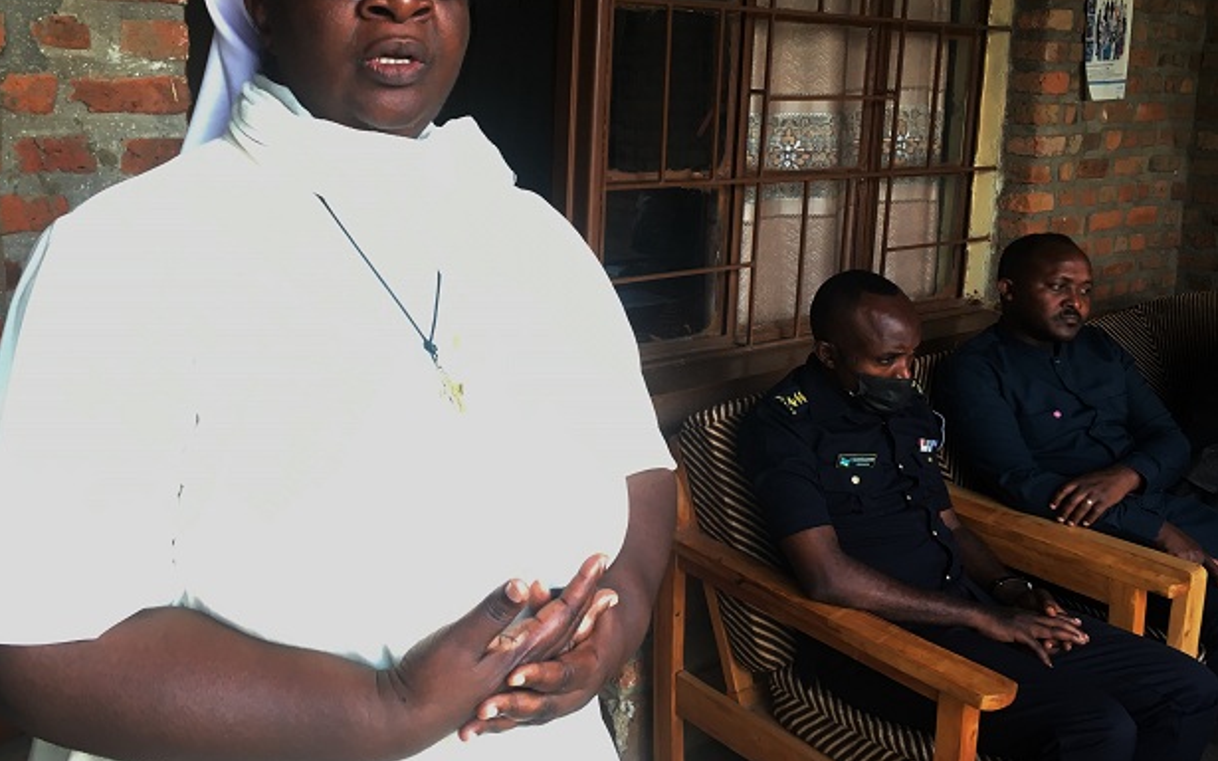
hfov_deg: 55.2
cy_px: 274
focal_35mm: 35
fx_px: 1161
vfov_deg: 36.0
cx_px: 529
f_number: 2.2
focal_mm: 4.15
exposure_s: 1/33
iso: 32
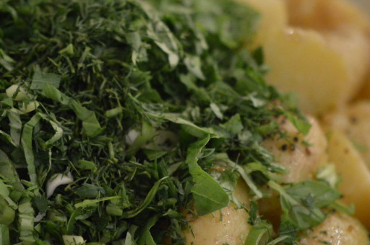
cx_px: 116
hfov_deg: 17.0
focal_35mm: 120
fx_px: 1232
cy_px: 202
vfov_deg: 11.3
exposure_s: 1/60
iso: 2800
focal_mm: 40
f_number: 3
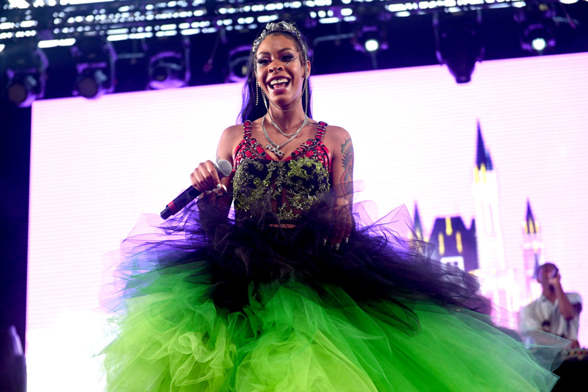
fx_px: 1159
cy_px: 198
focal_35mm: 71
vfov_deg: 19.2
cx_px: 296
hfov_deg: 28.5
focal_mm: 70
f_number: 3.5
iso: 1600
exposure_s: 1/1600
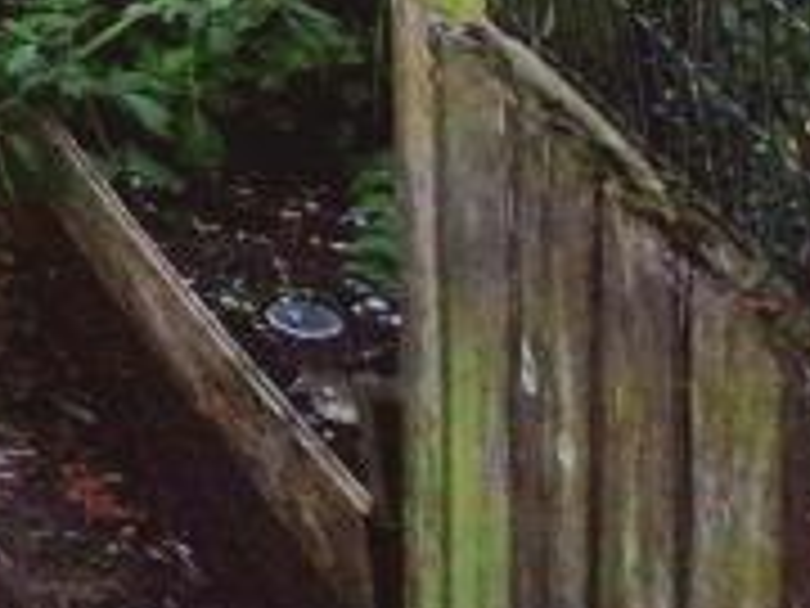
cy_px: -944
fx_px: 1732
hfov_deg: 12.8
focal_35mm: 74
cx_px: -1426
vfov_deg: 13.3
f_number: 2.2
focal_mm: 2.2
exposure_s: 1/384
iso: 50
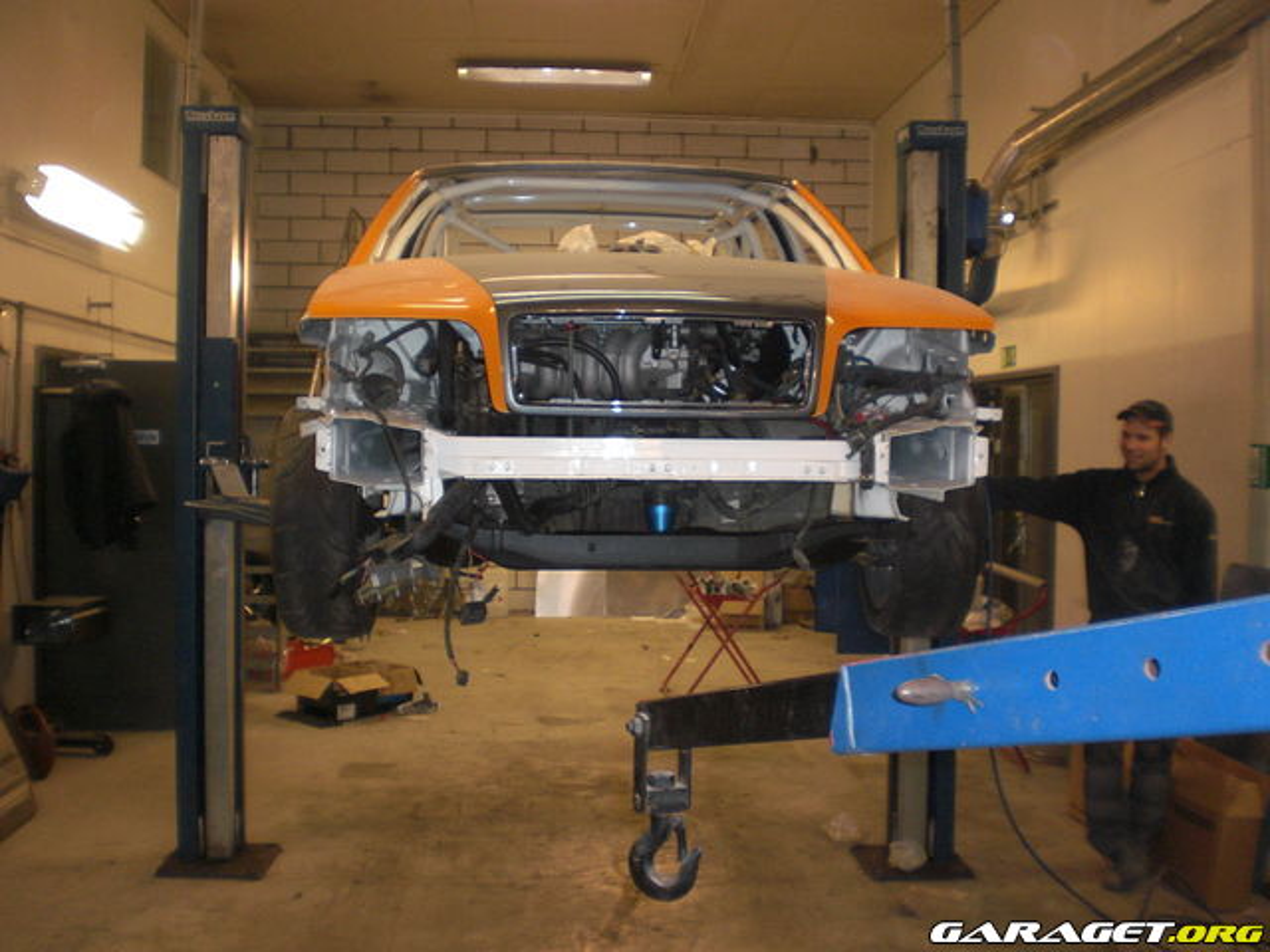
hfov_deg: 51.4
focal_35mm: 36
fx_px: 1321
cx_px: 635
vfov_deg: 39.7
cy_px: 476
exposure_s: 1/60
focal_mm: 6.3
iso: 200
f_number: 3.1
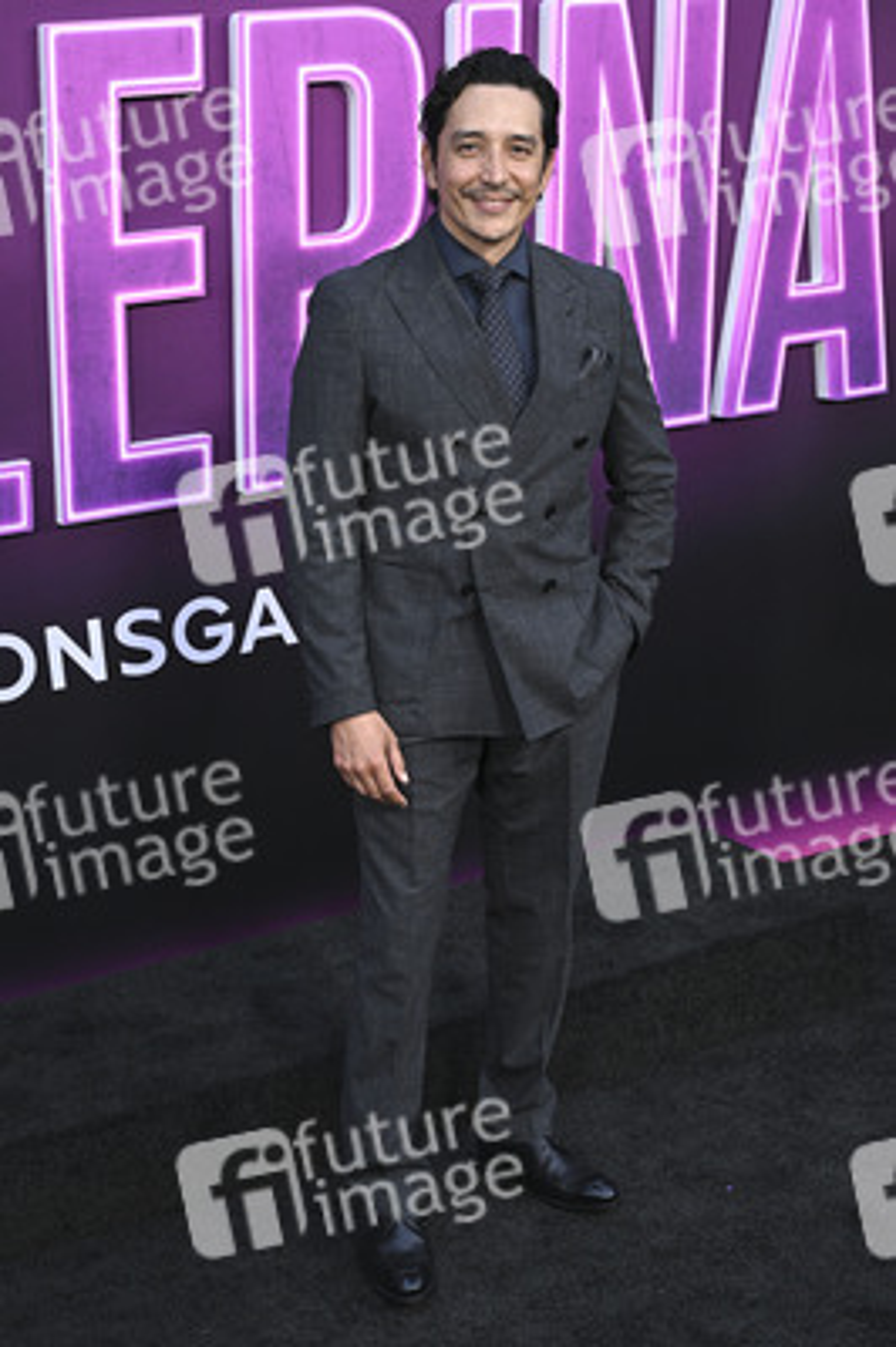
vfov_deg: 41.9
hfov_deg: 28.6
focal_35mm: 47
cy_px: 674
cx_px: 448
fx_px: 1758
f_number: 5
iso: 1600
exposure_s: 1/320
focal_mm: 47
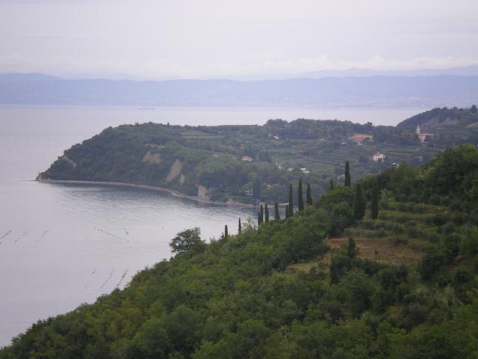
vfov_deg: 13.0
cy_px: 180
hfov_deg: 17.3
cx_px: 239
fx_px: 1574
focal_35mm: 114
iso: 64
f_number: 5.9
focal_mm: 18.9
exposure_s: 1/100
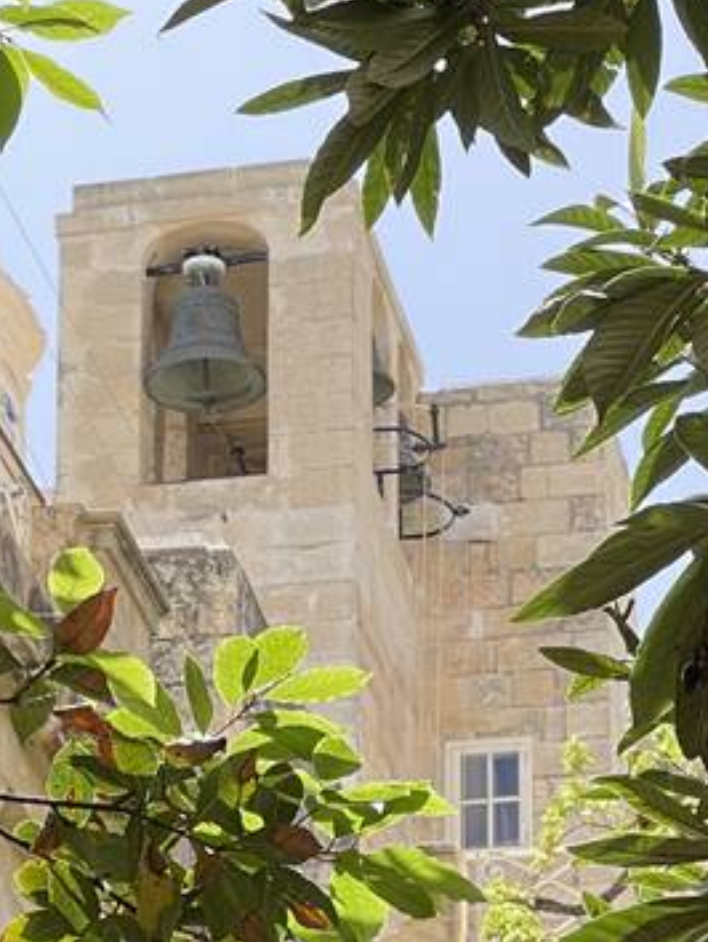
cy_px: 1072
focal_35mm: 185
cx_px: 287
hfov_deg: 8.0
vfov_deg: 10.5
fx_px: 5039
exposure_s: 1/424
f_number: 2.2
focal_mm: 7.5
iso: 20
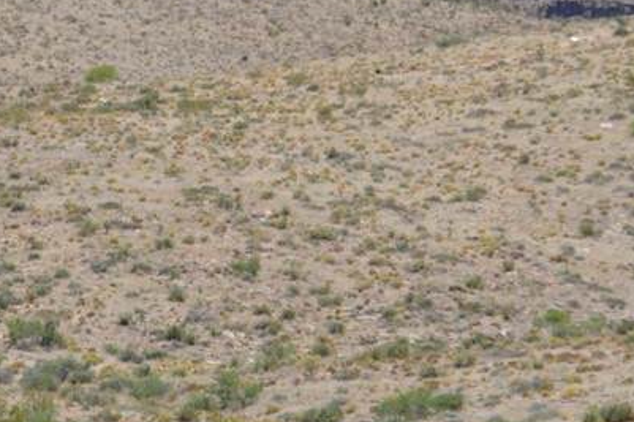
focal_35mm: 223
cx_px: 217
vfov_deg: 6.1
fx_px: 3932
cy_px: -2
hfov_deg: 9.2
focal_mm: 55
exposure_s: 1/1600
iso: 400
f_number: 6.3
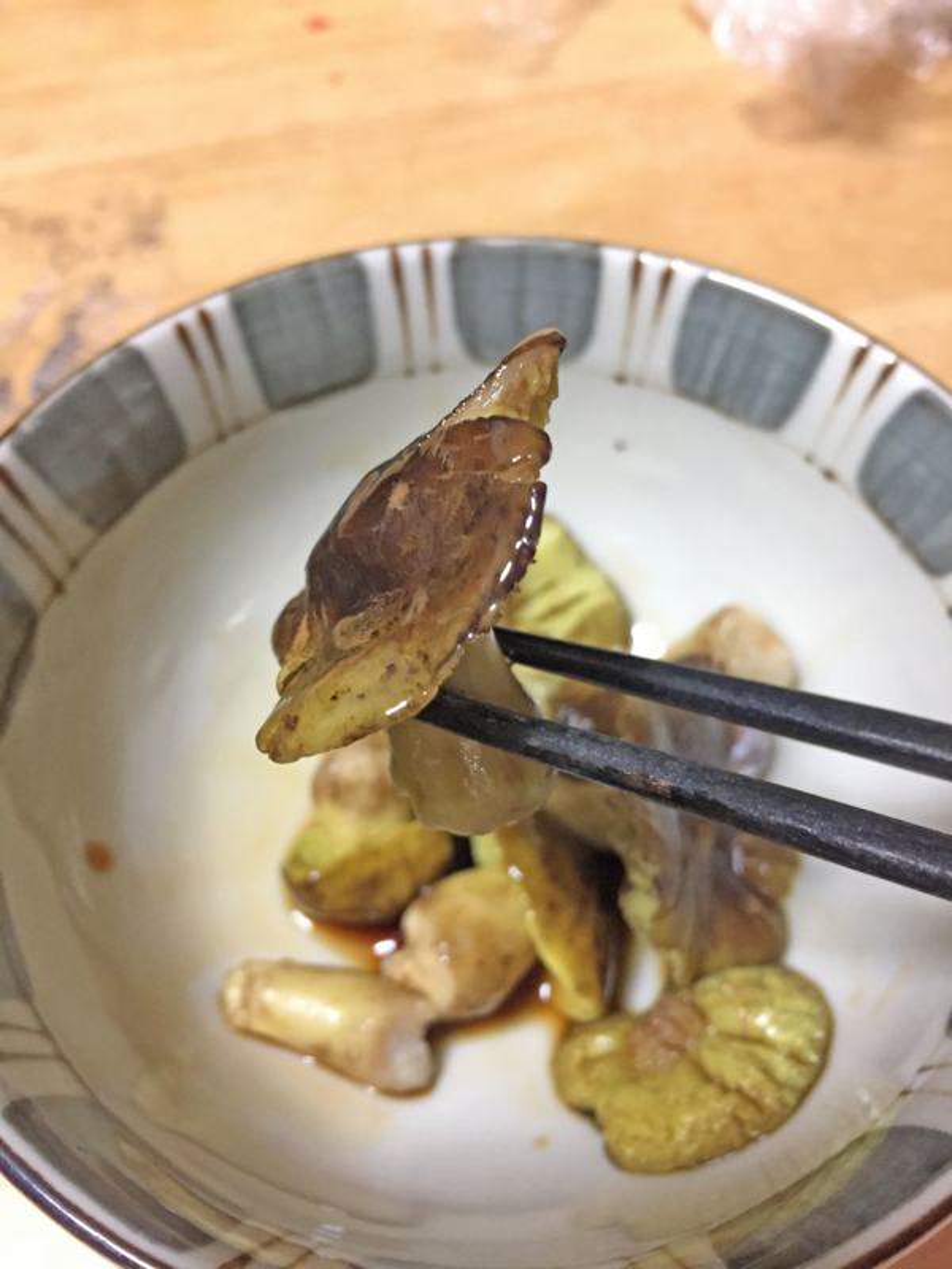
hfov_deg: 48.2
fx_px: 1063
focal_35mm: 29
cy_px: 634
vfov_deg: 61.7
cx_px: 476
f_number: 2.2
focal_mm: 4.15
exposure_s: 1/30
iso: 250
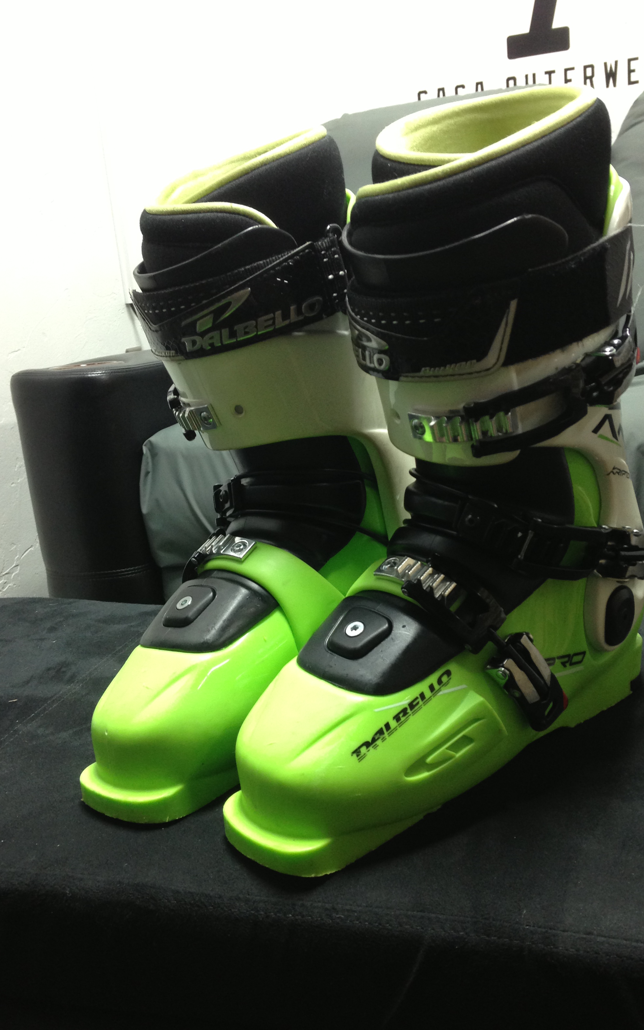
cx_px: 341
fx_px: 1011
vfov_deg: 54.0
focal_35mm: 36
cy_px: 511
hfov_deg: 35.3
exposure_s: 1/20
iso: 125
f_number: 2.4
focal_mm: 4.13
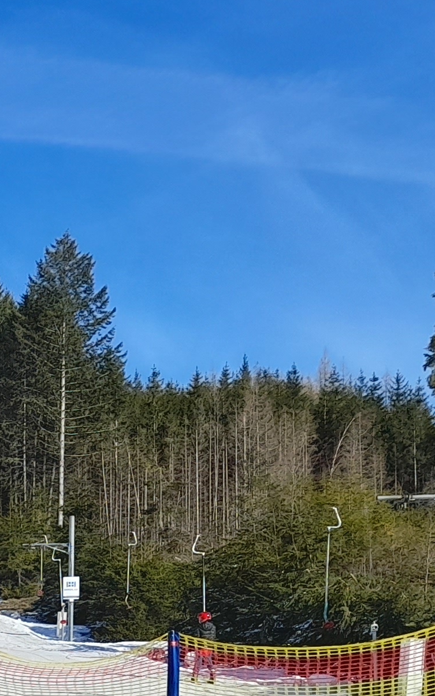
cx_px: -447
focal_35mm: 88
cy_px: 710
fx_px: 1669
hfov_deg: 12.9
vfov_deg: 22.6
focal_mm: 4.6
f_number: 2
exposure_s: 1/1019
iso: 20
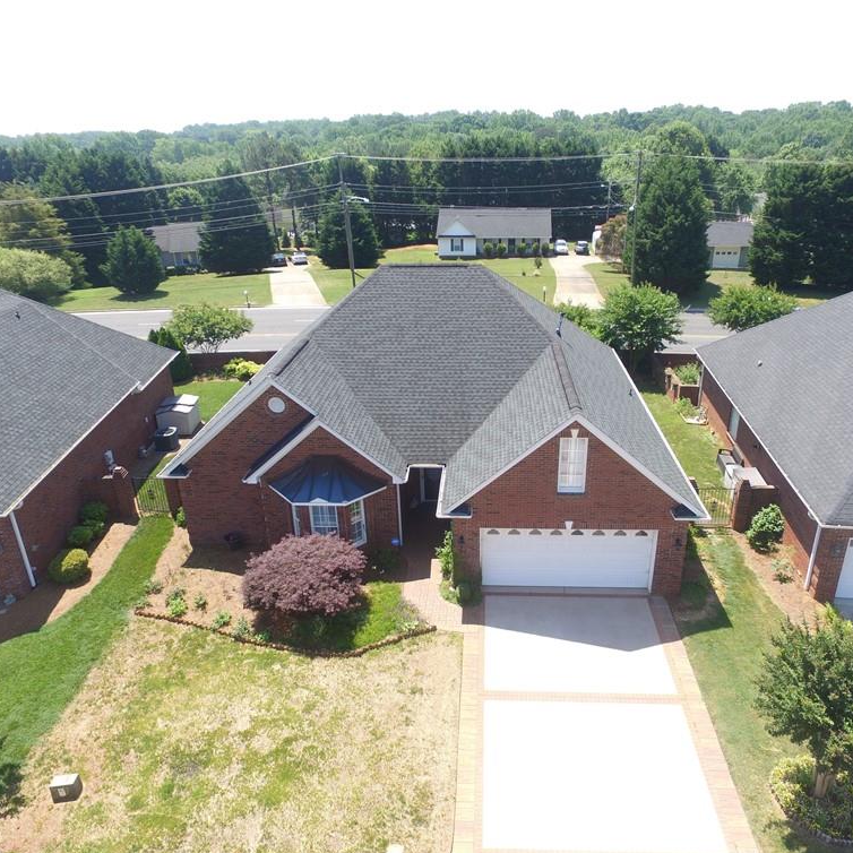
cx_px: 464
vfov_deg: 65.0
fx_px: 669
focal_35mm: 24
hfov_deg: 64.9
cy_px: 422
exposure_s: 1/330
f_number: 2.8
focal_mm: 3.61
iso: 100
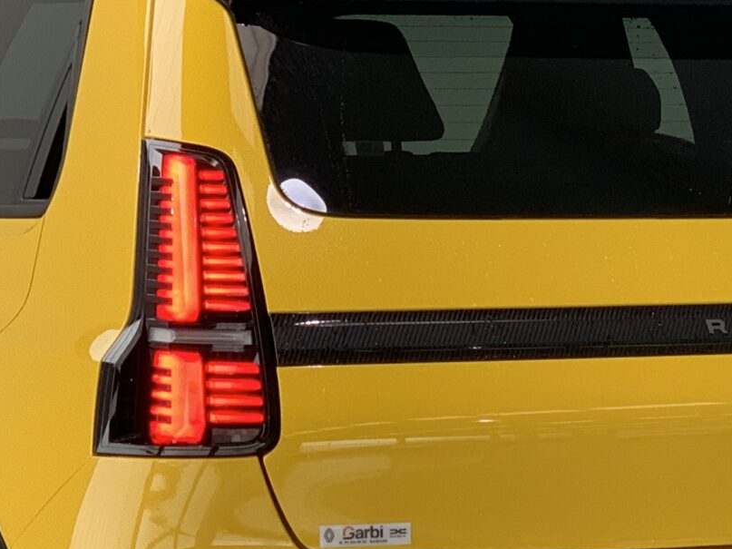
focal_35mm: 165
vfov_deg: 9.0
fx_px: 3489
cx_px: 521
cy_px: 508
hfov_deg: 12.0
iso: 125
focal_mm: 6
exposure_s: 1/122
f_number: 2.4
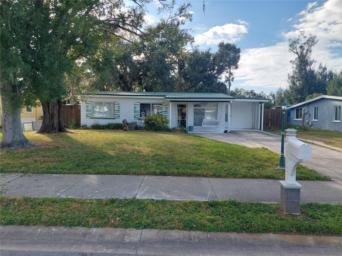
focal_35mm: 24
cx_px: 171
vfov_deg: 56.8
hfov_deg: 71.6
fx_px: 237
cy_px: 128
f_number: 1.8
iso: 40
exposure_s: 1/375
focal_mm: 5.23
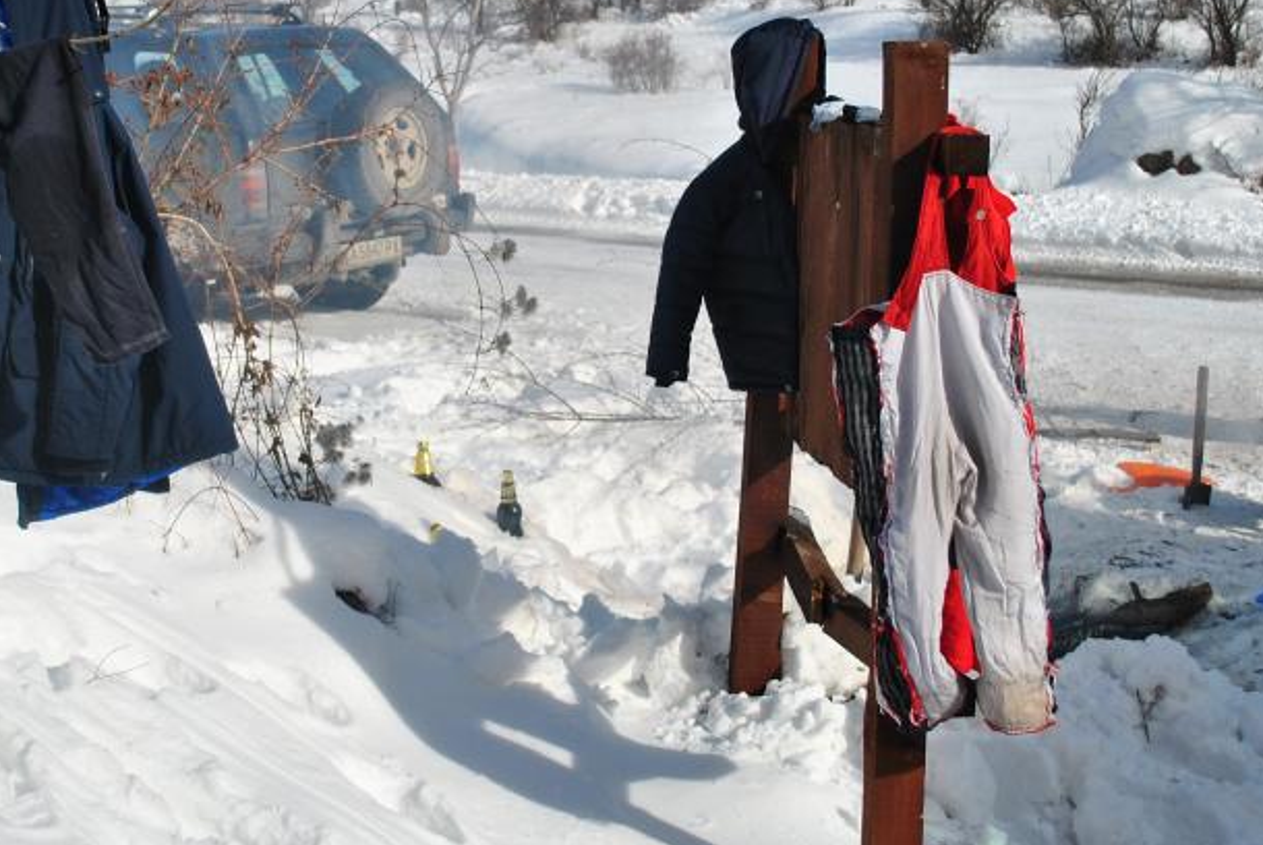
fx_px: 2072
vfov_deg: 23.0
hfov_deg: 33.8
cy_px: 285
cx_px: 522
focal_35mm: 59
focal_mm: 24
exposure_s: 1/1600
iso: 100
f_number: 4
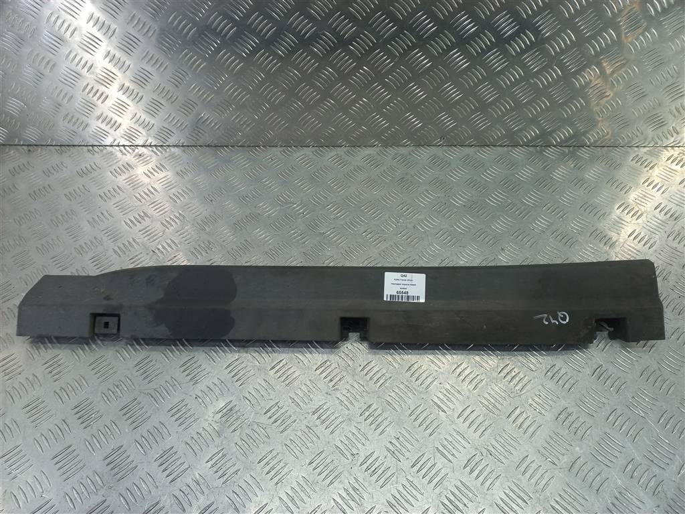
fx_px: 495
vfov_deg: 54.9
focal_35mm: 25
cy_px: 257
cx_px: 342
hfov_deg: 69.4
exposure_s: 1/50
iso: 50
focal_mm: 4.6
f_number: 1.8
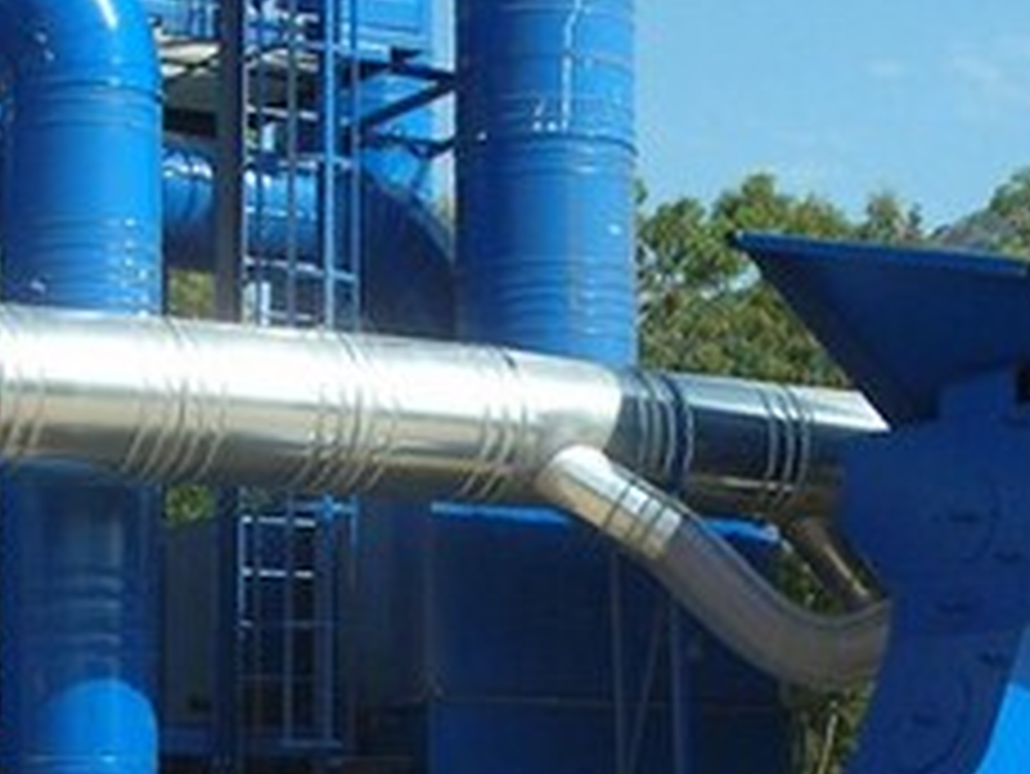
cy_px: 558
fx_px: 3156
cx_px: 522
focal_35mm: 106
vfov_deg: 13.9
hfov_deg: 18.5
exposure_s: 1/182
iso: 50
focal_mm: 6.3
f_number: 6.4
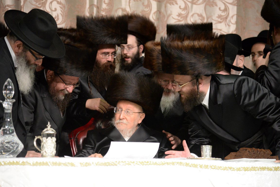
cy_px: 94
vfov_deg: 11.4
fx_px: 933
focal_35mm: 120
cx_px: 140
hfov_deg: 17.1
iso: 5000
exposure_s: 1/200
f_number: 4
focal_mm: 120
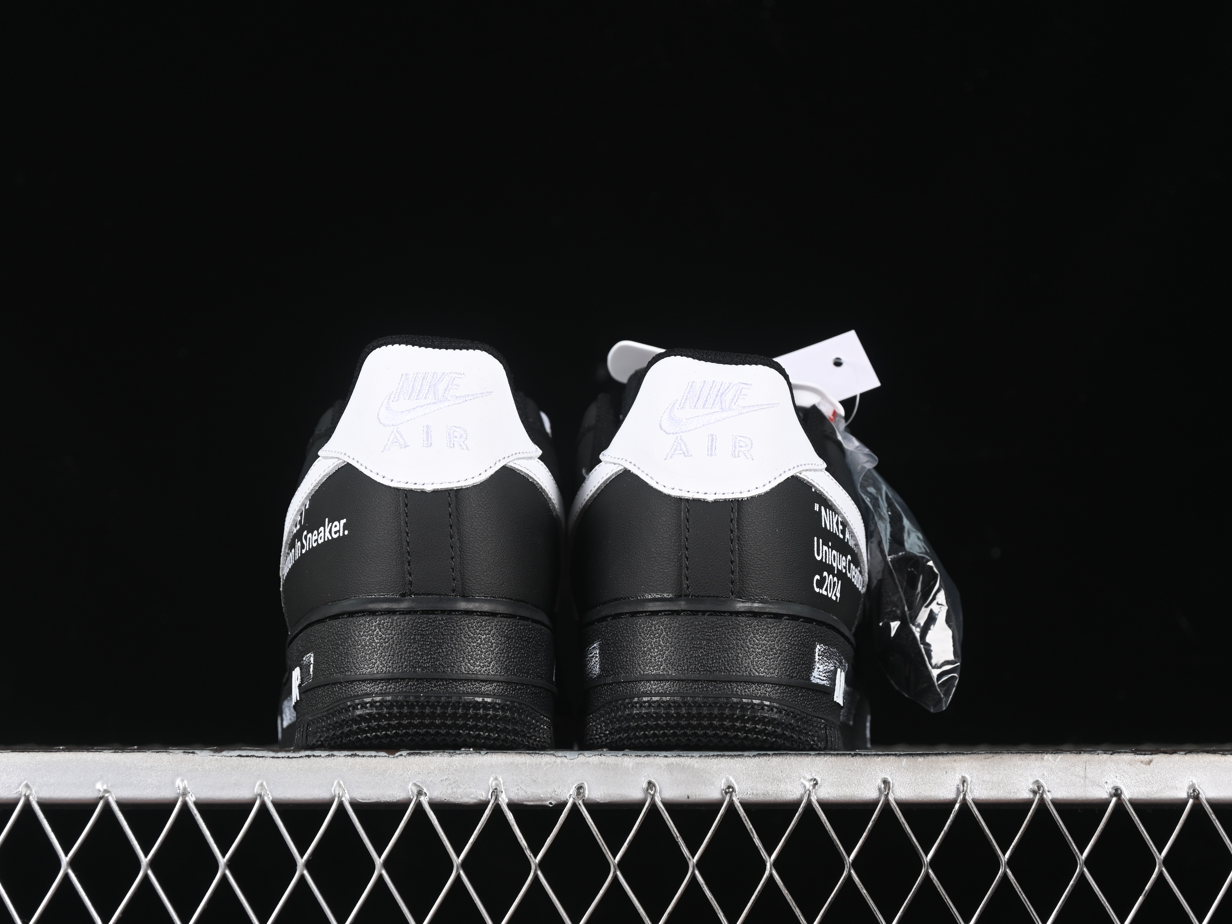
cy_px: 463
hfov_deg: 23.8
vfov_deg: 18.0
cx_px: 591
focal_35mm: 82
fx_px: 2918
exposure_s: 1/50
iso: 160
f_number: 6.3
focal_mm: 50
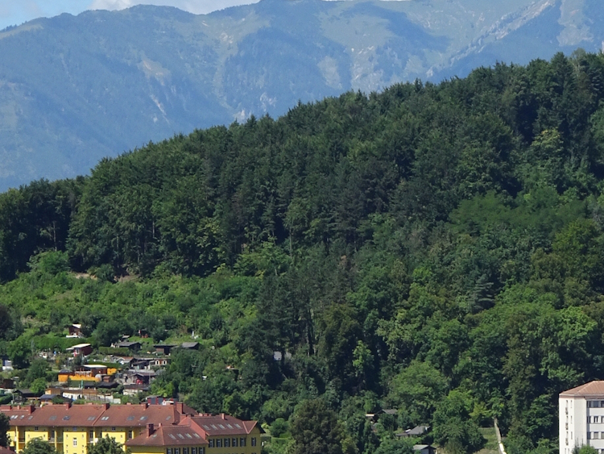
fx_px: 4154
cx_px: 475
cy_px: 230
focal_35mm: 238
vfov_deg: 6.2
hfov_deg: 8.3
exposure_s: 1/400
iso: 80
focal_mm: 15.92
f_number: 5
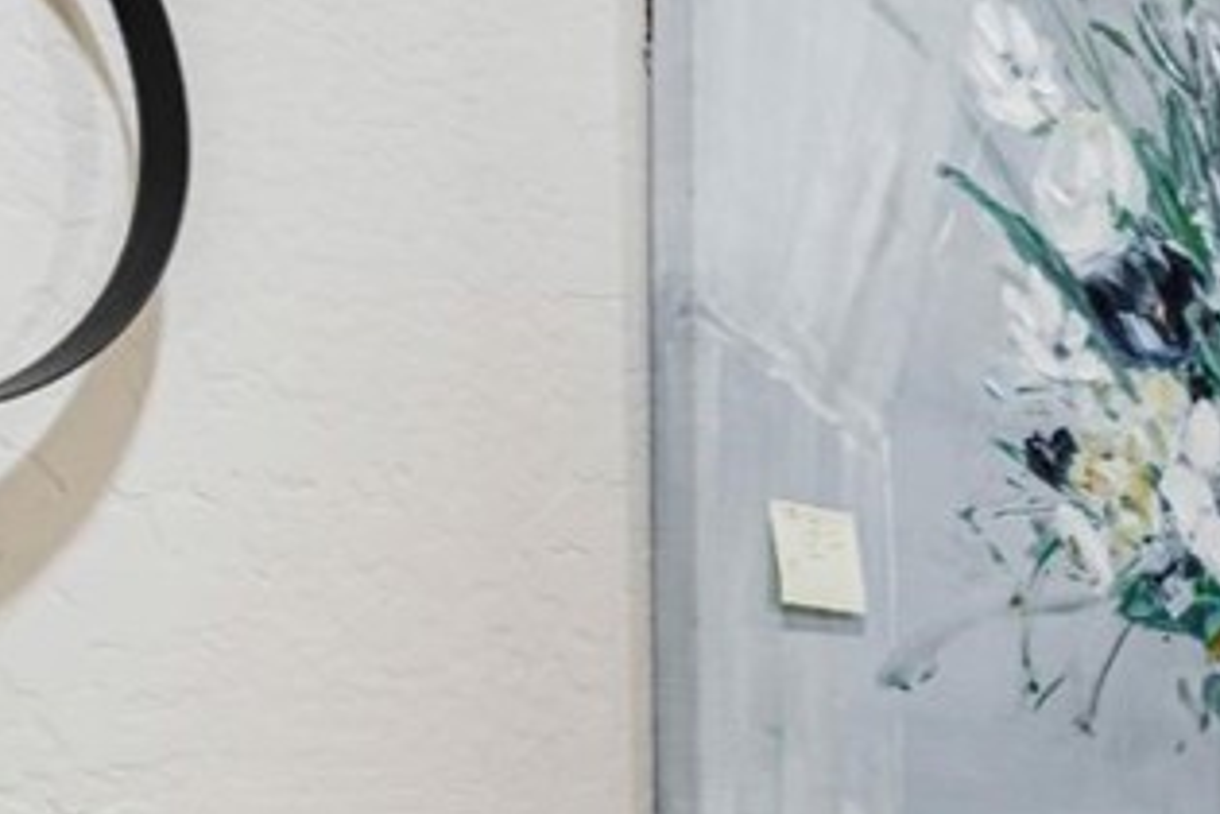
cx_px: 1937
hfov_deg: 25.6
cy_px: 853
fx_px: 1762
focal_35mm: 52
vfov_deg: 24.5
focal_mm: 16
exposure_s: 2
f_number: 11
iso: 400
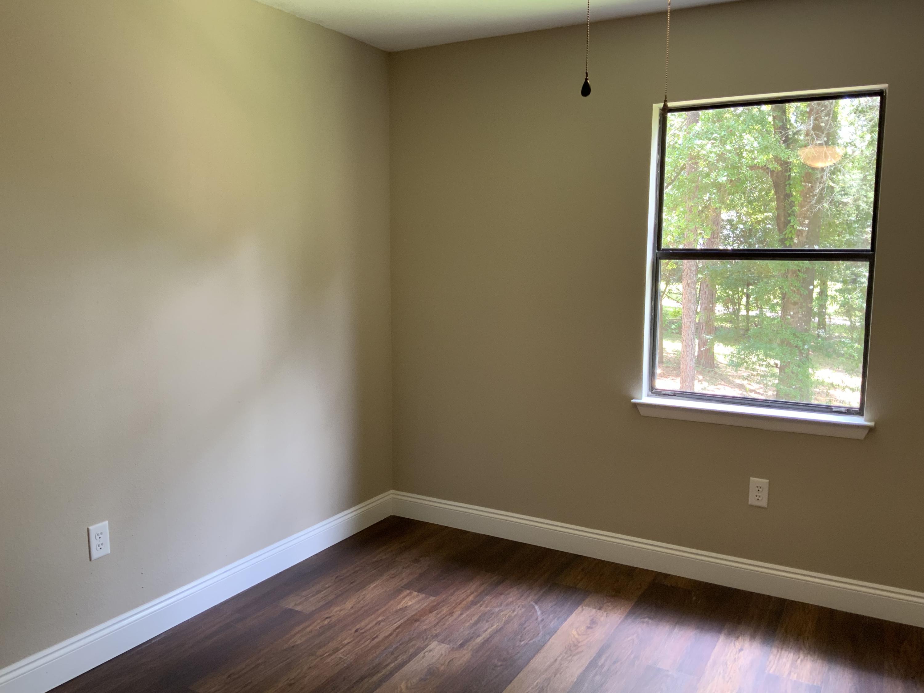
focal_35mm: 29
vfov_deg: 48.2
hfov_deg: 61.7
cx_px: 462
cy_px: 346
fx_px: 774
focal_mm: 3
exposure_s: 1/60
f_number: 1.8
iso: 100
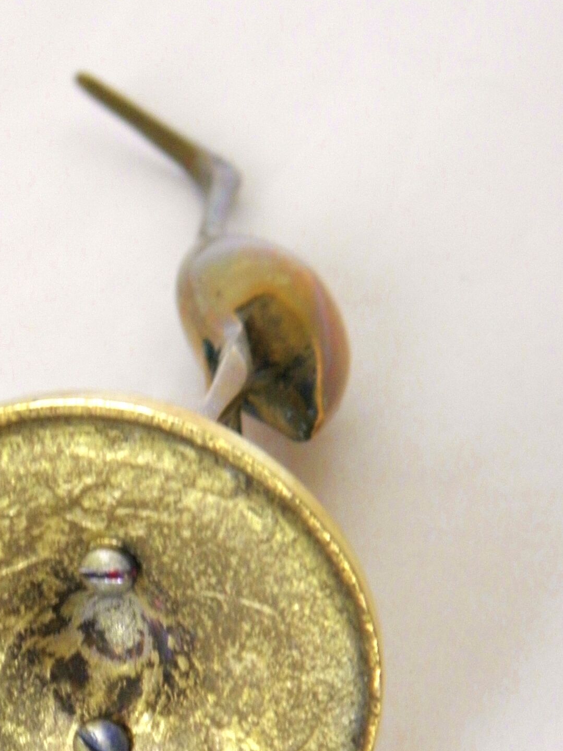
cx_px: 88
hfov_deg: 12.2
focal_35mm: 121
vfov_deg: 16.2
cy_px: 569
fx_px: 2624
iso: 200
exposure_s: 1/15
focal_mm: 12.2
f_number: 4.3
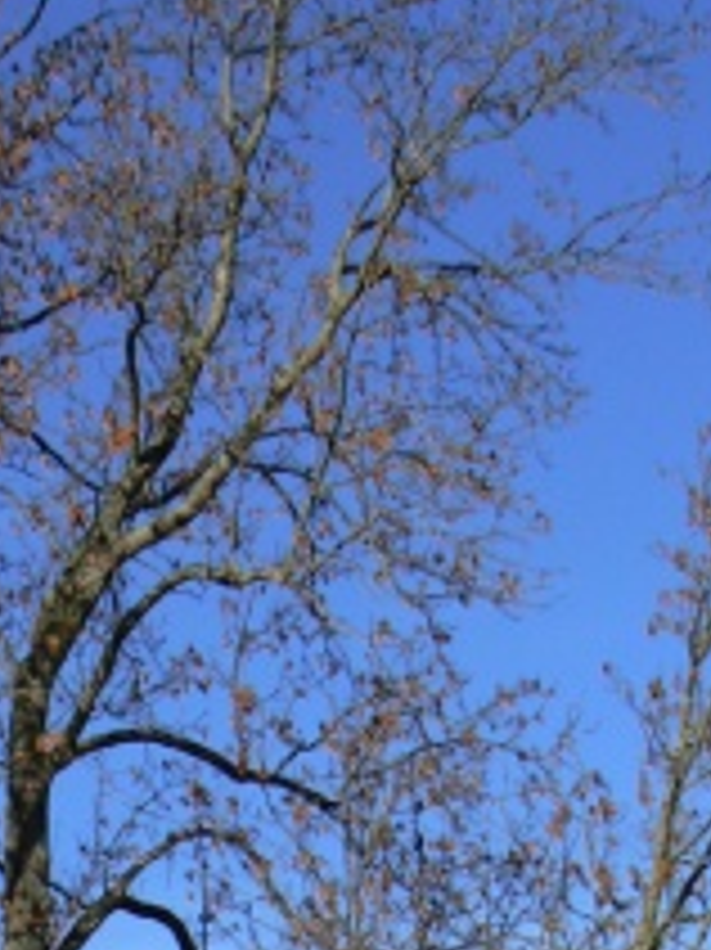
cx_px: -22
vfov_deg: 17.1
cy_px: 804
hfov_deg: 12.8
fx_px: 3125
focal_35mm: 114
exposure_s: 1/400
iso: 80
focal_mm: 6
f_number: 7.1
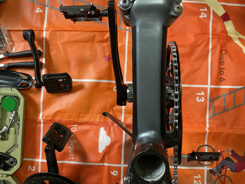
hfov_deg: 61.7
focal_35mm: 29
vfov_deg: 48.2
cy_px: 92
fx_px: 205
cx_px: 122
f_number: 1.8
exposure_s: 1/60
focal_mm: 3
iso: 160
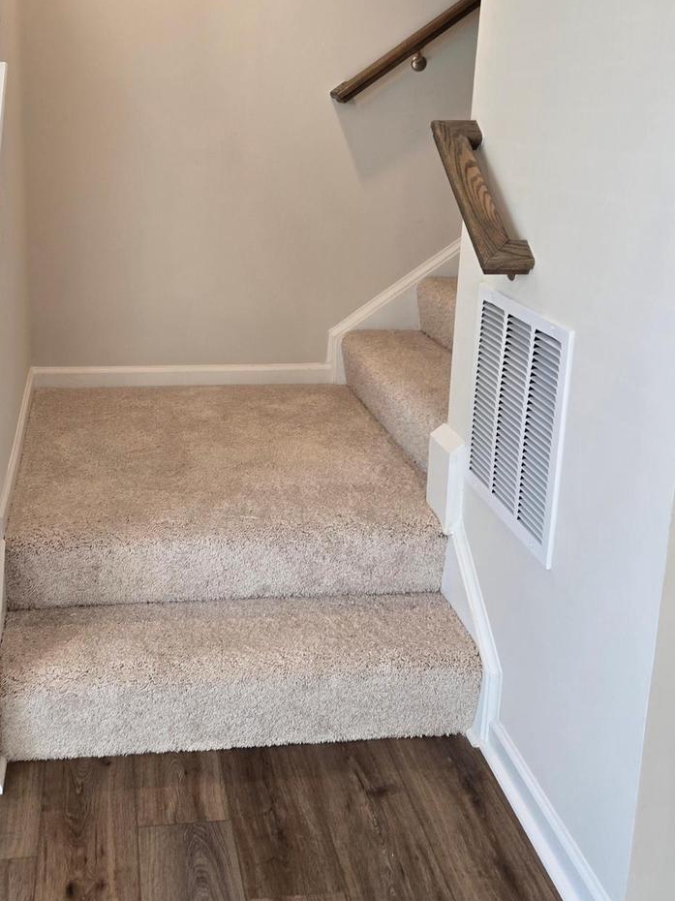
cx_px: 256
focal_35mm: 38
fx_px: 988
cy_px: 322
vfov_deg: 48.4
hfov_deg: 37.5
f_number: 1.8
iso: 64
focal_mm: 5.4
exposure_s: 1/120
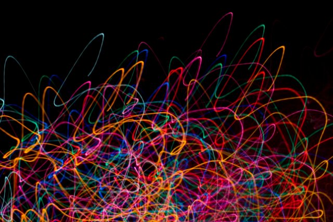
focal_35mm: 105
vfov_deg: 13.1
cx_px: 166
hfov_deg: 19.4
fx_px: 972
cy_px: 111
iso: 100
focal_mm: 70
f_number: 32
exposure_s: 8
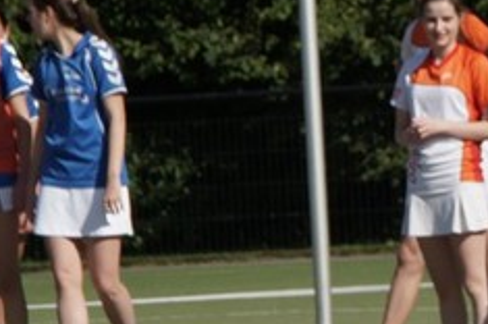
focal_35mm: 655
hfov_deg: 3.1
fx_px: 8867
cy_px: 174
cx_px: 858
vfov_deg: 2.1
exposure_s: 1/640
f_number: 10
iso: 200
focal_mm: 100
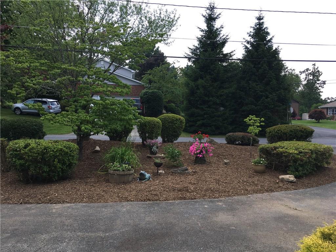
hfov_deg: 61.7
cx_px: 168
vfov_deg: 48.2
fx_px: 281
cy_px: 126
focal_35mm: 29
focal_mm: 4.15
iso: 25
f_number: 2.2
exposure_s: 1/400
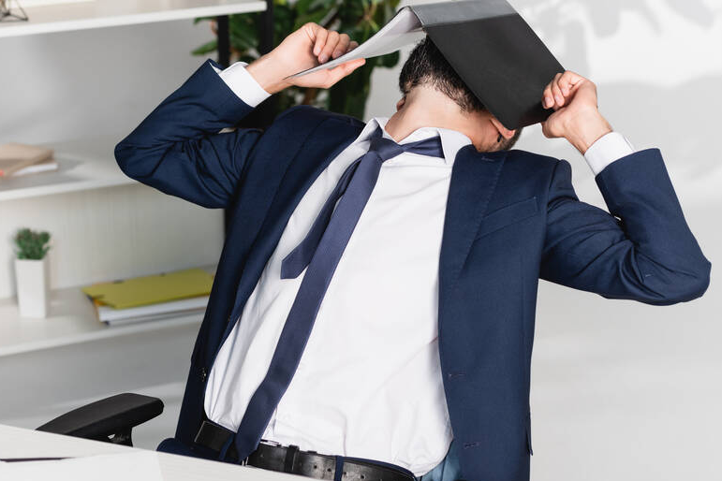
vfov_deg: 14.7
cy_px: 230
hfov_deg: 21.9
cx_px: 346
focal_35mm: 93
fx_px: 1865
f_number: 3.5
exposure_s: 1/200
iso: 125
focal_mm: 70
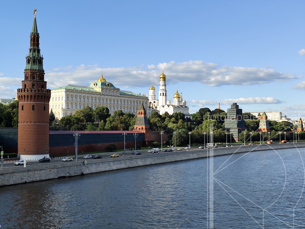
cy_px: 114
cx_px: 152
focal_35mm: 46
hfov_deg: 41.2
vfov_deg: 31.5
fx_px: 405
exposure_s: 1/731
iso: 50
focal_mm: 6.19
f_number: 1.65
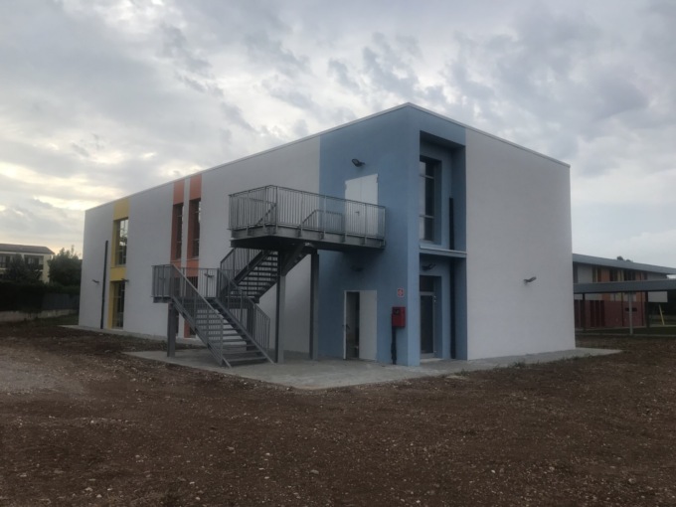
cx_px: 338
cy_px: 254
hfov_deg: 63.4
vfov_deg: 49.7
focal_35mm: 28
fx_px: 547
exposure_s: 1/1473
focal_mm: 3.99
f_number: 1.8
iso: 20
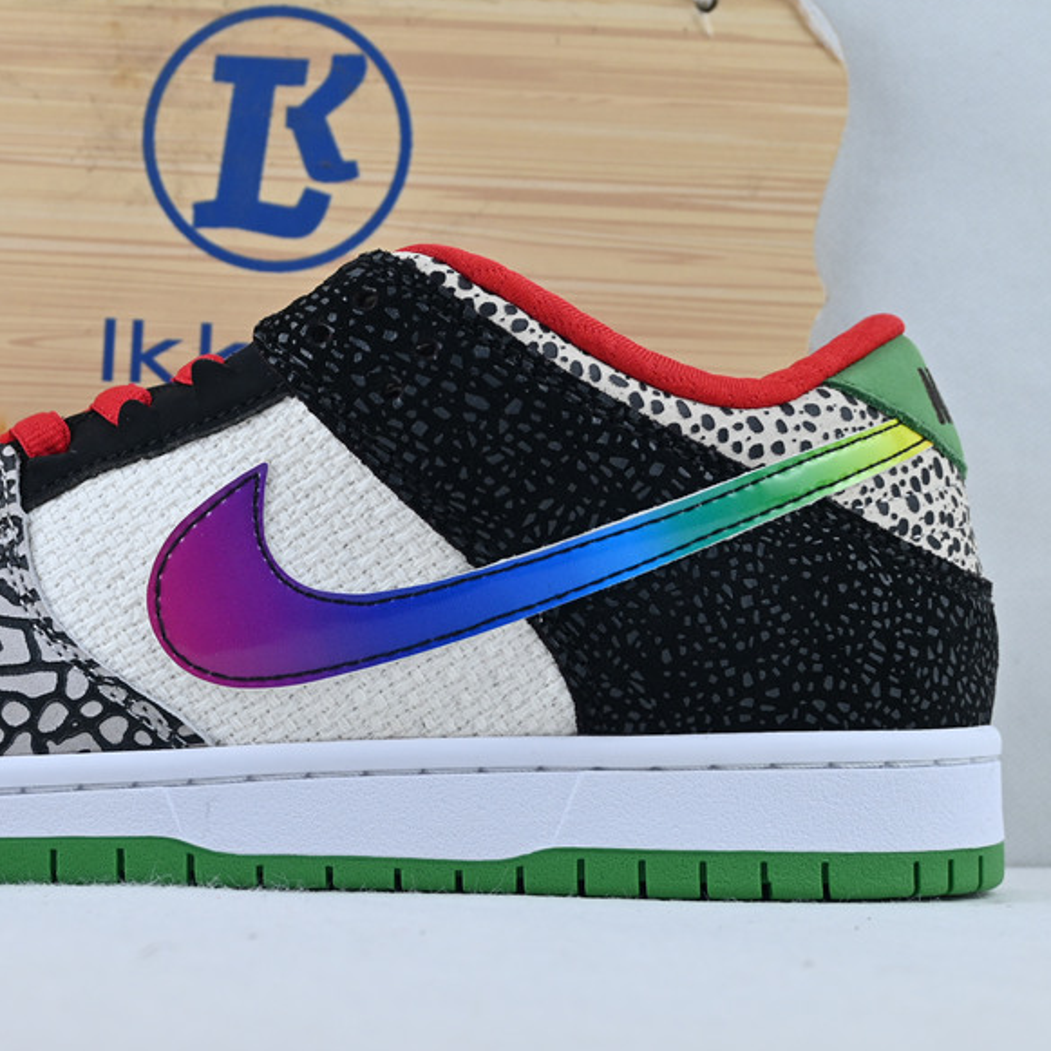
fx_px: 2488
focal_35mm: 72
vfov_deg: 23.8
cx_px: 215
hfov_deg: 23.5
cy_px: 523
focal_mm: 27.5
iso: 100
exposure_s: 1/80
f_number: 4.5
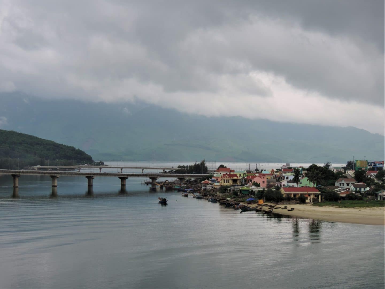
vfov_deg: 24.4
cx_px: 192
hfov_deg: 32.2
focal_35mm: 60
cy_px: 144
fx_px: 667
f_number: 3.7
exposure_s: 1/250
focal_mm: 10.7
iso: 80
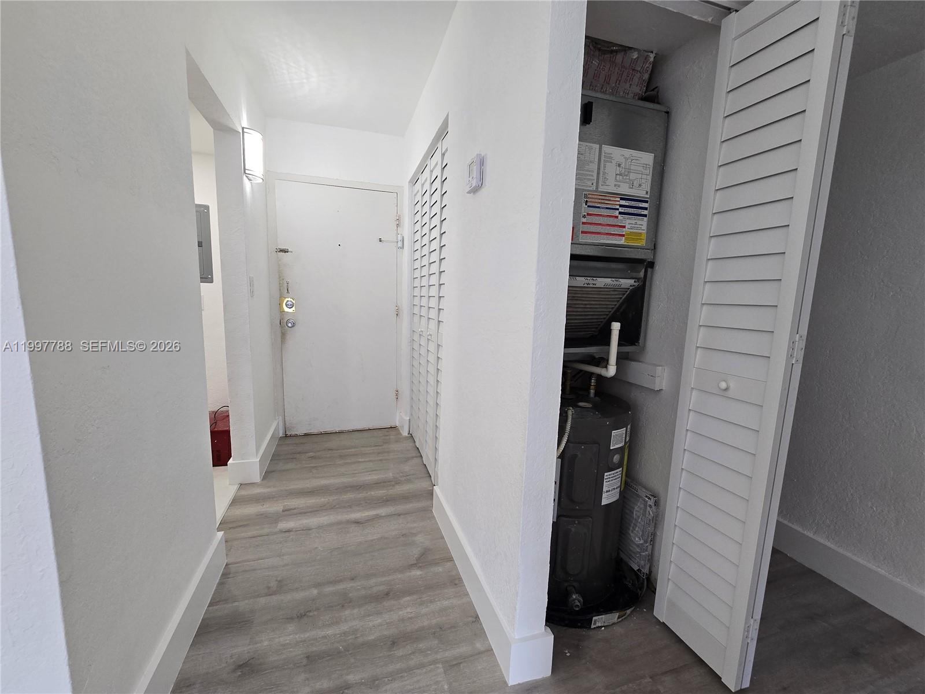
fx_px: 347
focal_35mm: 13
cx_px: 462
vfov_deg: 89.9
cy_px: 347
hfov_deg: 106.2
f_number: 2.2
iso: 80
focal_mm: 2.2
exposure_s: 1/60
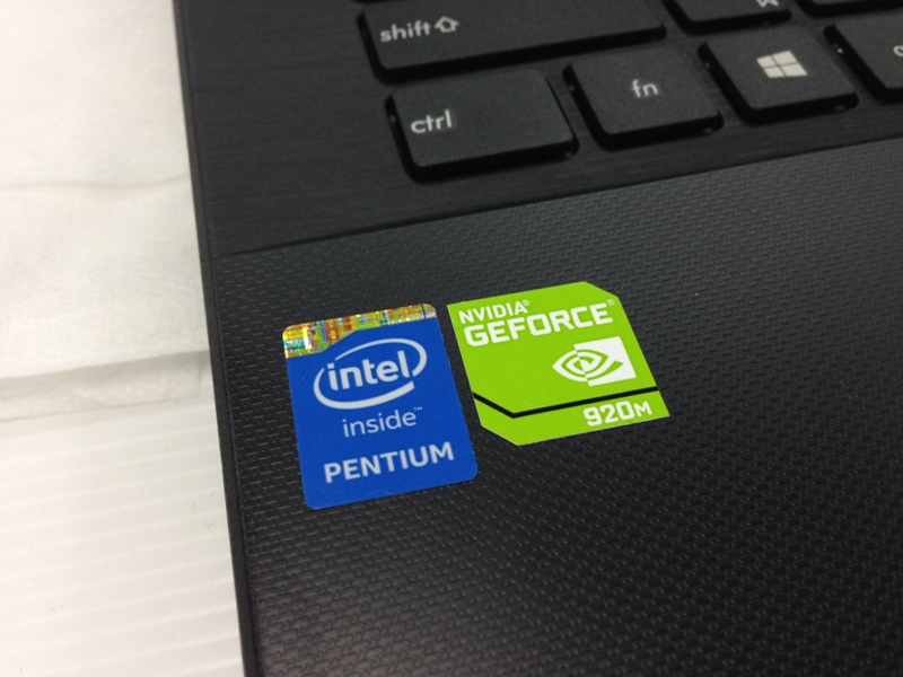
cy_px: 338
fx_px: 861
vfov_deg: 42.9
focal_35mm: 33
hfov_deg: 55.4
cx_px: 452
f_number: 2.4
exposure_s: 1/20
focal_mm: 4.12
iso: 64
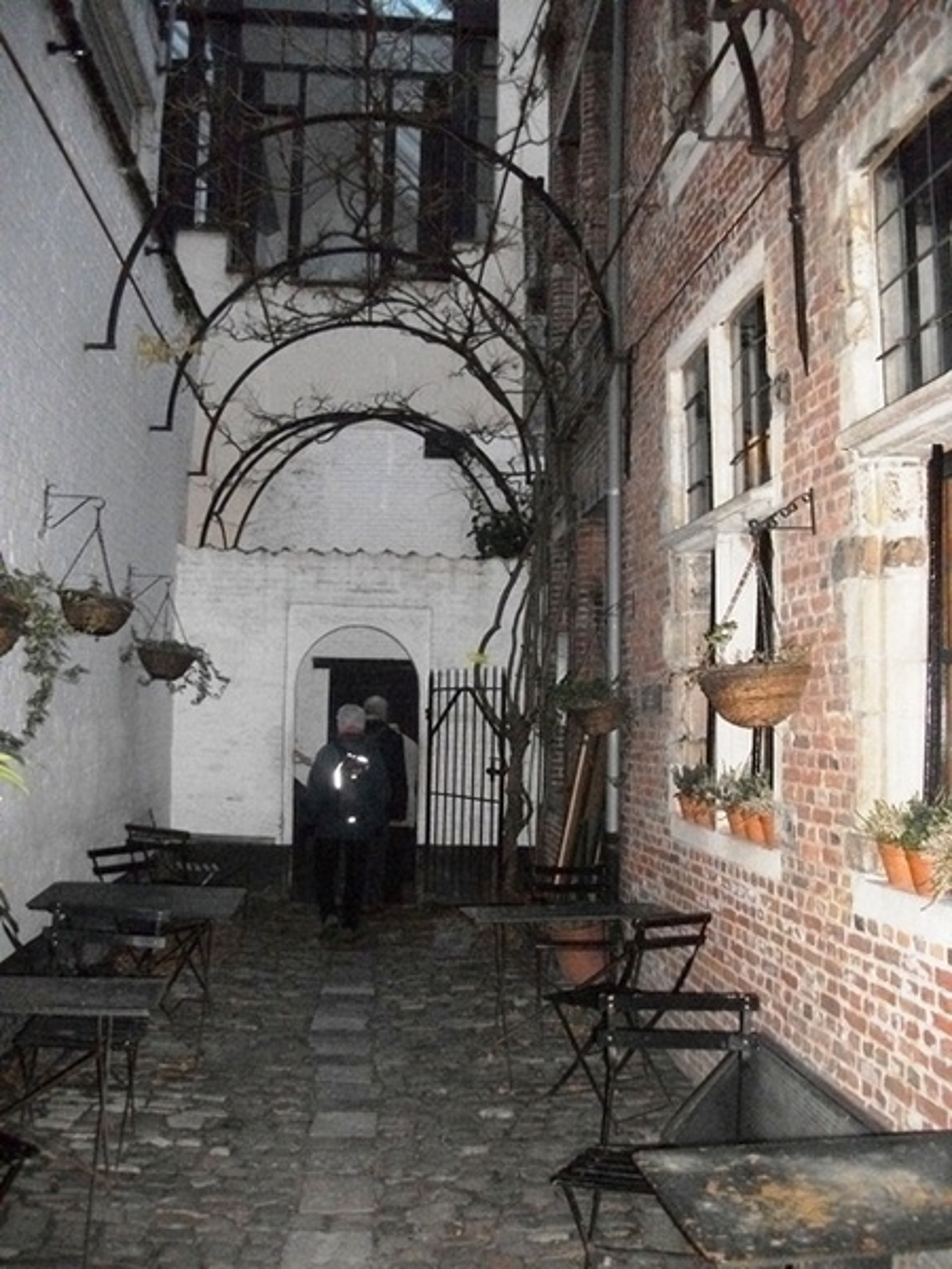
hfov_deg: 44.2
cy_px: 634
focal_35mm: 32
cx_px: 476
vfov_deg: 56.8
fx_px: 1173
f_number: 2.9
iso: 640
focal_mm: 5.7
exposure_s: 1/60
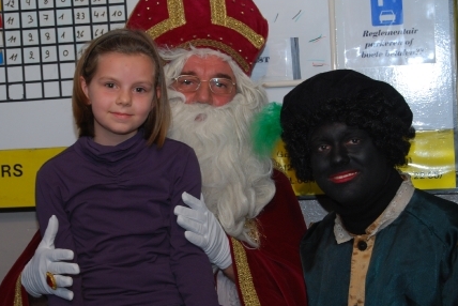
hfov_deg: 20.2
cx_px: 225
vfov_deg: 13.6
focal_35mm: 101
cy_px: 181
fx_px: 1286
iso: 280
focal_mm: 48
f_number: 5.6
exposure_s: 1/60
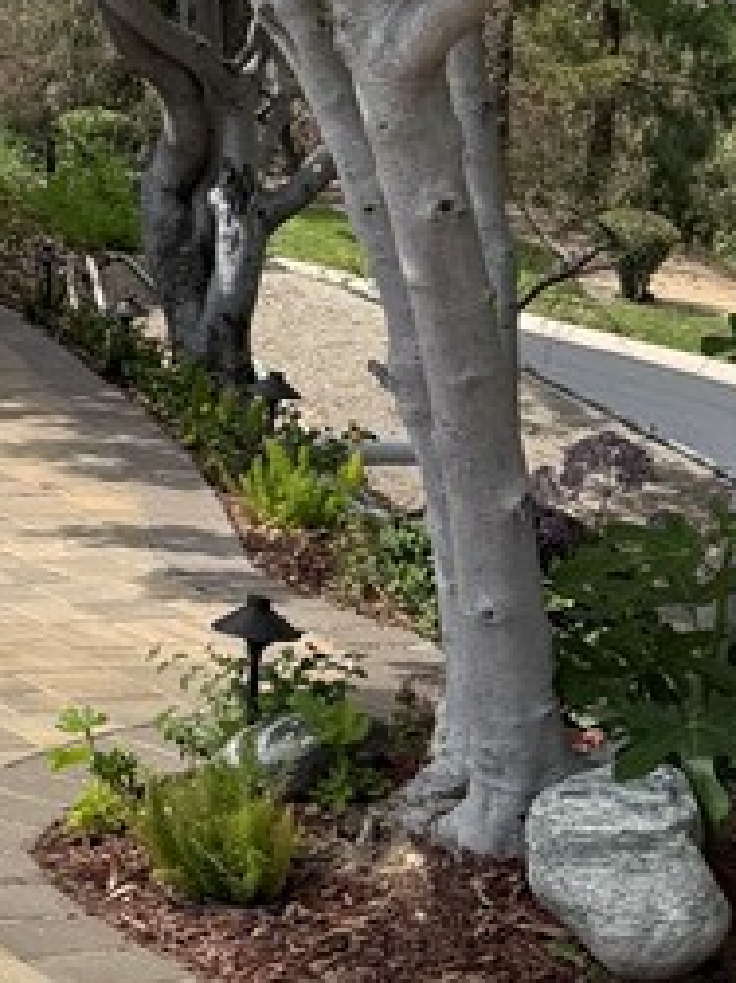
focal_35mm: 98
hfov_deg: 13.1
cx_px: -713
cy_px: 67
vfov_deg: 19.6
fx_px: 2781
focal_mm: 6.76
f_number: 1.78
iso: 80
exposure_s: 1/3584
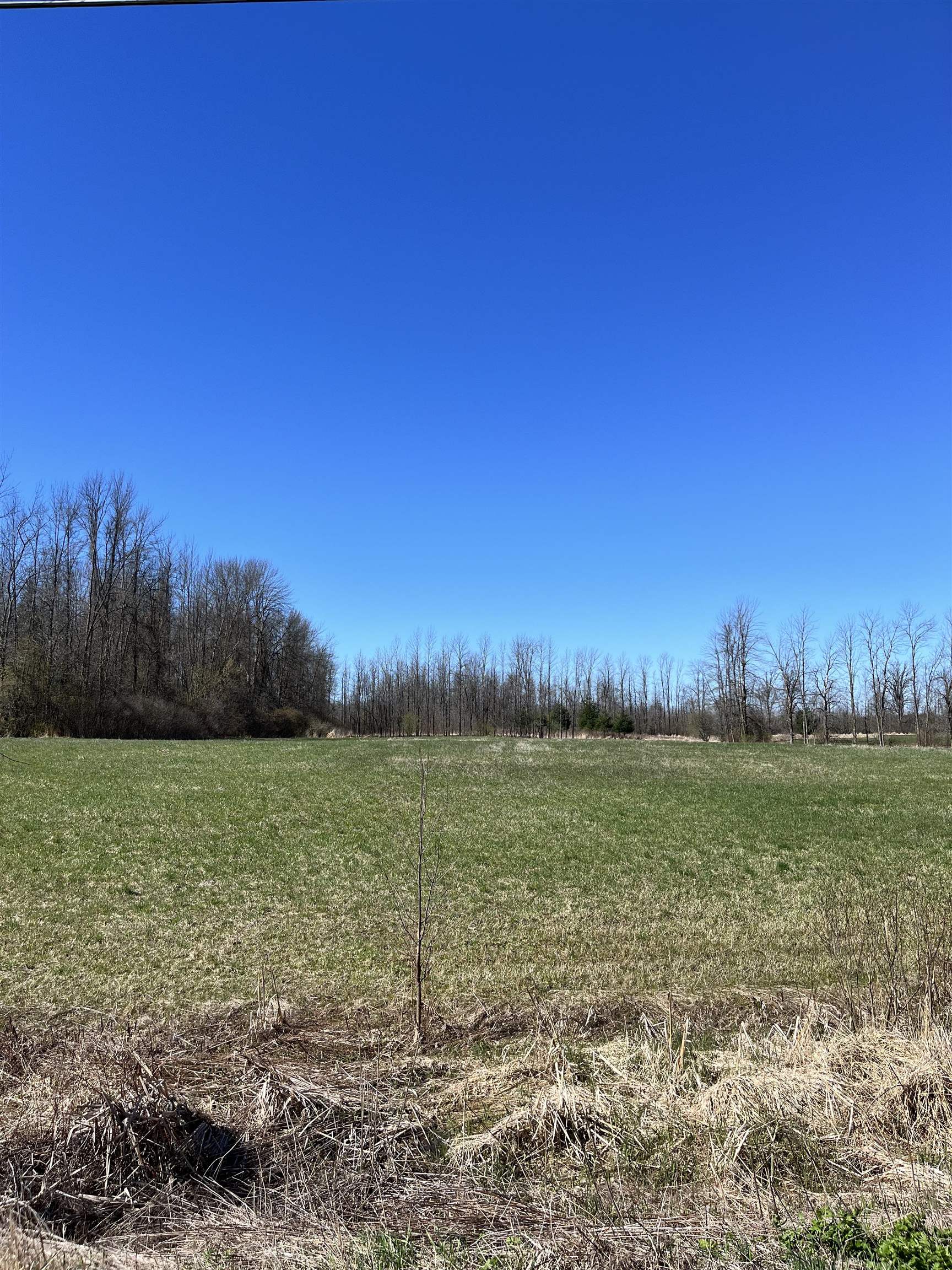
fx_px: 953
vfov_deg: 67.3
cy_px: 635
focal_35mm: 26
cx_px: 476
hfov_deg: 53.1
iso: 50
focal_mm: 5.1
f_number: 1.6
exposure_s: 1/3623
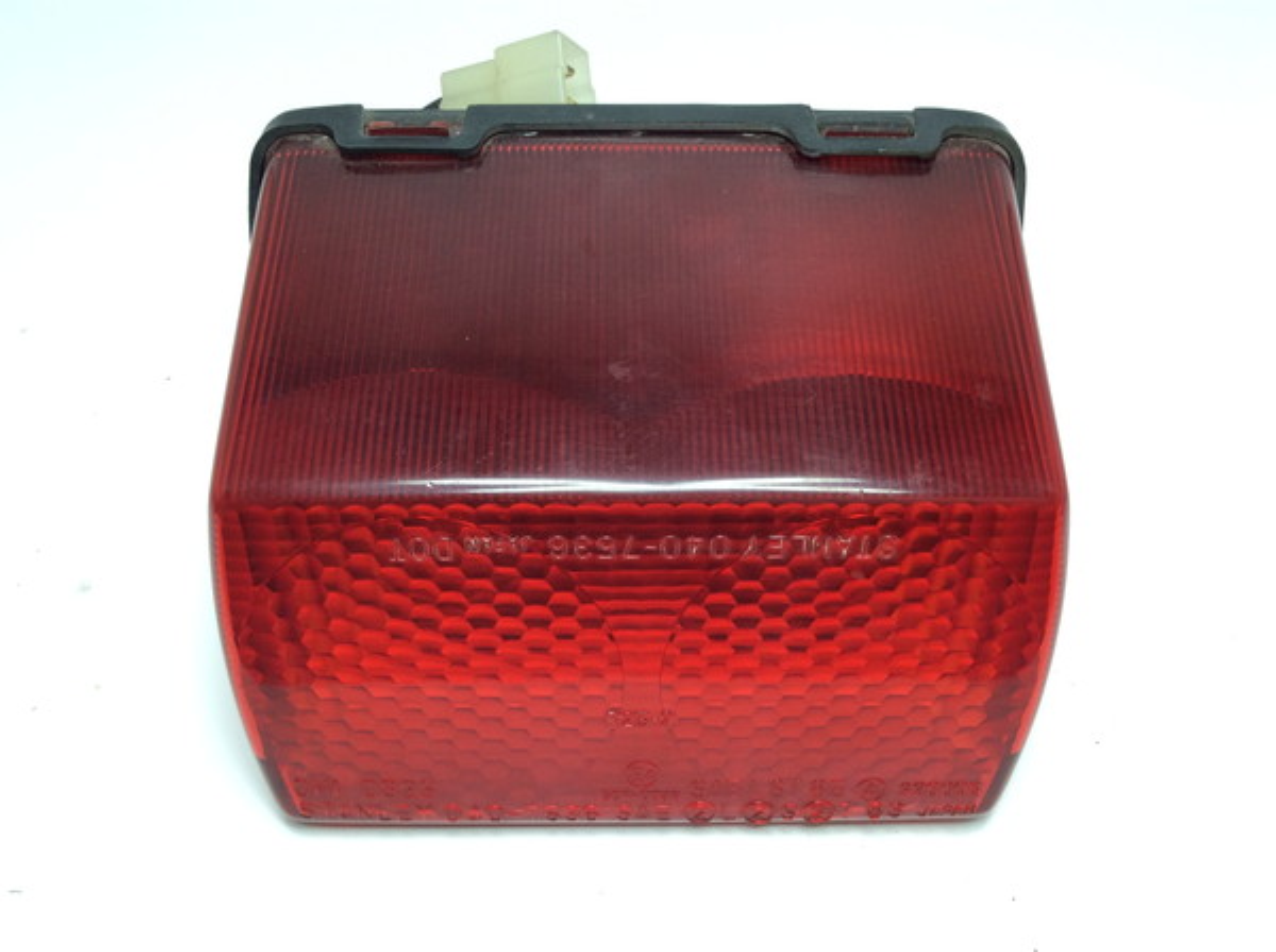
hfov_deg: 56.9
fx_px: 1178
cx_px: 638
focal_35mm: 32
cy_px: 476
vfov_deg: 44.0
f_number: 2.4
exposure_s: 1/180
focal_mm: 3.3
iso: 32
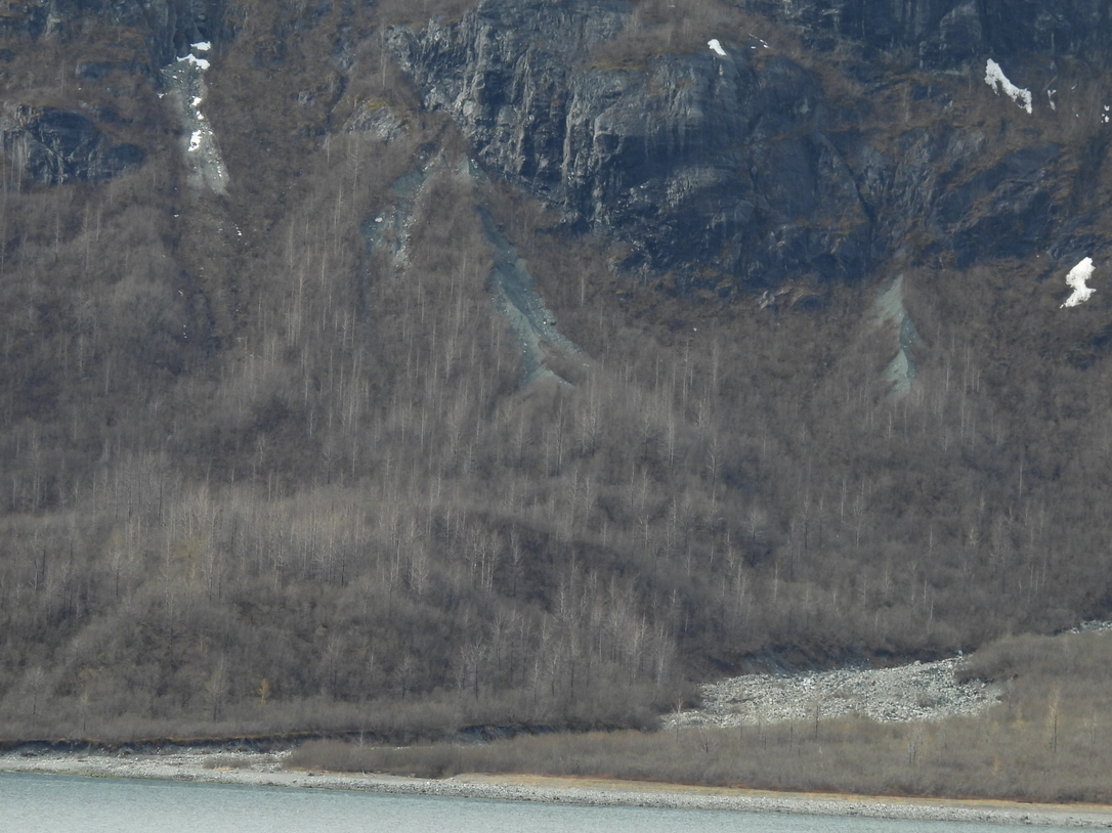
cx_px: 556
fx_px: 9089
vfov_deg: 5.3
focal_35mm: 283
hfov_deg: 7.0
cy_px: 437
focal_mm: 42.8
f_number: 4.5
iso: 100
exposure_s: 1/500
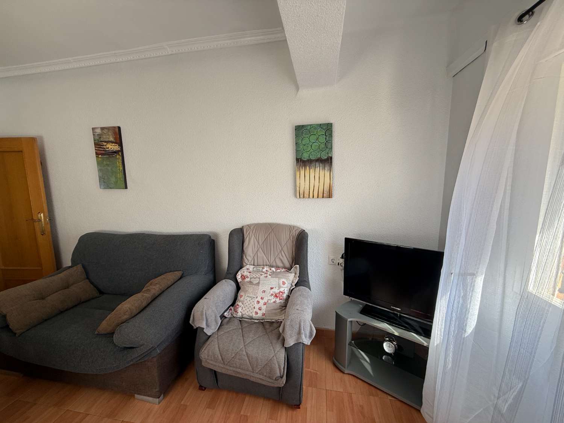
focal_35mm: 14
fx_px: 228
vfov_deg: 85.7
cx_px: 282
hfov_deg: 102.1
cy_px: 212
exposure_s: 1/99
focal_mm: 2.22
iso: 50
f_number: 2.2
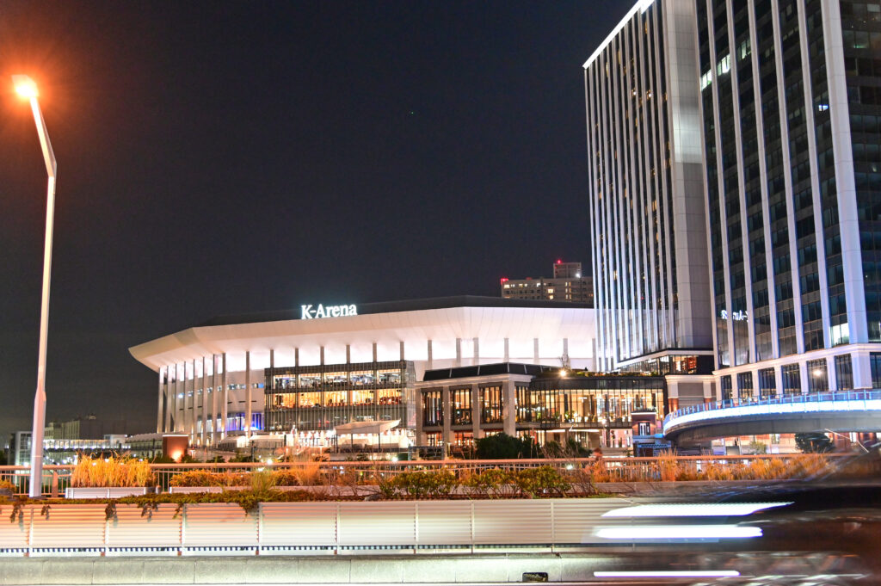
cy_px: 293
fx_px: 929
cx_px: 440
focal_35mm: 38
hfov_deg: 50.7
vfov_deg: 35.0
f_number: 4
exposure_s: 1/13
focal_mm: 38
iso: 4000
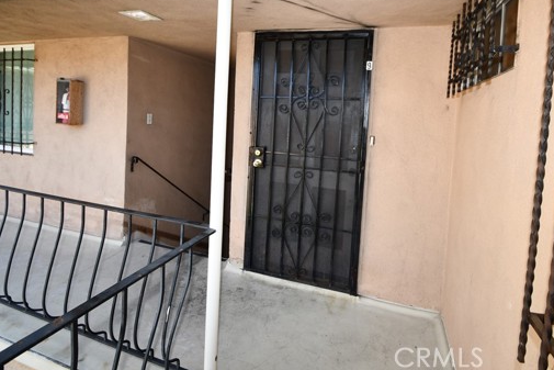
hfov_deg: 86.7
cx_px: 298
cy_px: 139
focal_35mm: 19
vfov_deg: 63.7
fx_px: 292
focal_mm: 10
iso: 180
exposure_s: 1/125
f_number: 5.6
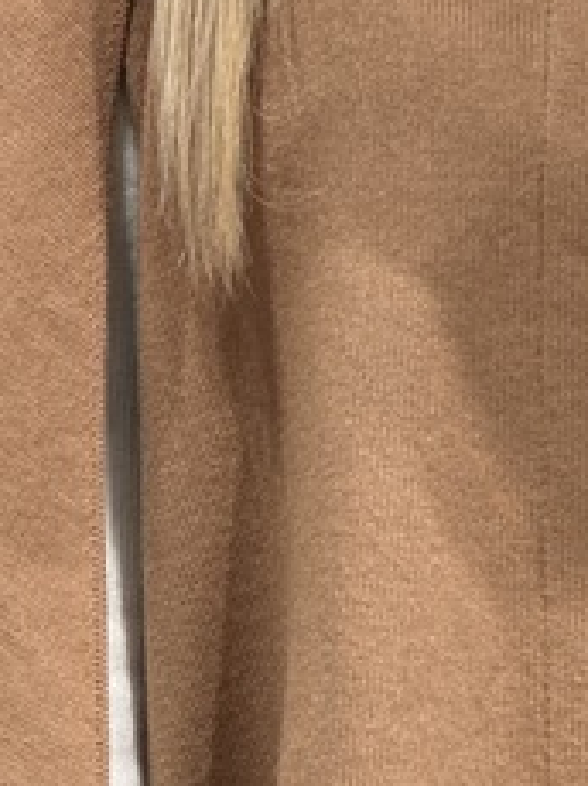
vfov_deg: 5.9
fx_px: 7669
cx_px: 632
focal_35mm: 338
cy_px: 502
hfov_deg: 4.4
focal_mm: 9
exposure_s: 1/100
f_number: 2.8
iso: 125
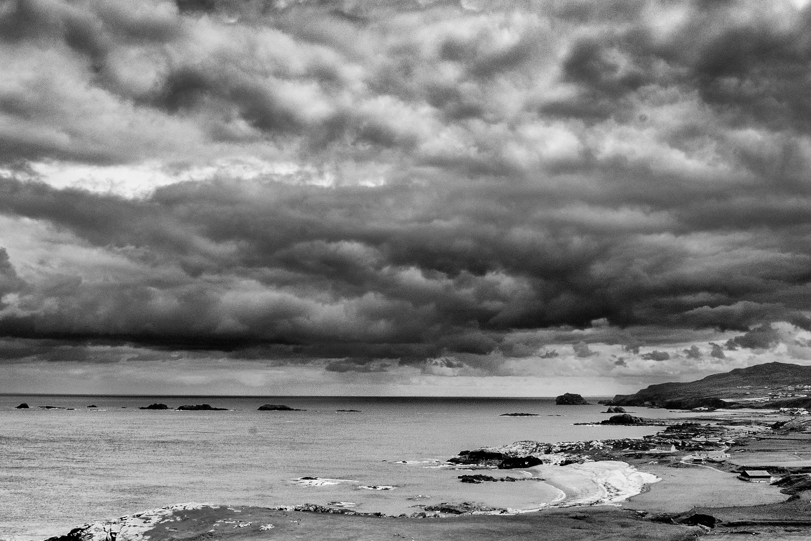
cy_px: 304
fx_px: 924
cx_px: 476
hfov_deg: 47.2
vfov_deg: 32.6
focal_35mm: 41
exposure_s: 1/240
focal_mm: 18
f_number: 22
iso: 500
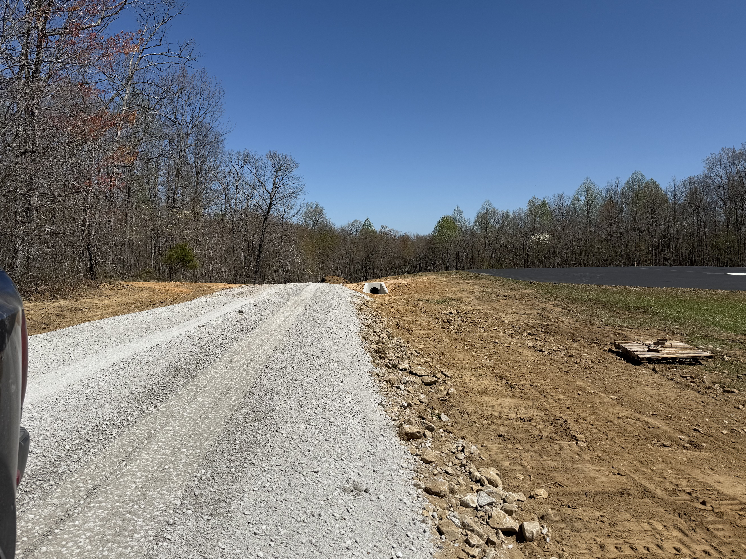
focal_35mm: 26
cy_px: 262
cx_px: 343
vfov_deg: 53.0
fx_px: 560
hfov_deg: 67.2
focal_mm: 6.76
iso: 80
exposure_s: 1/9091
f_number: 1.78
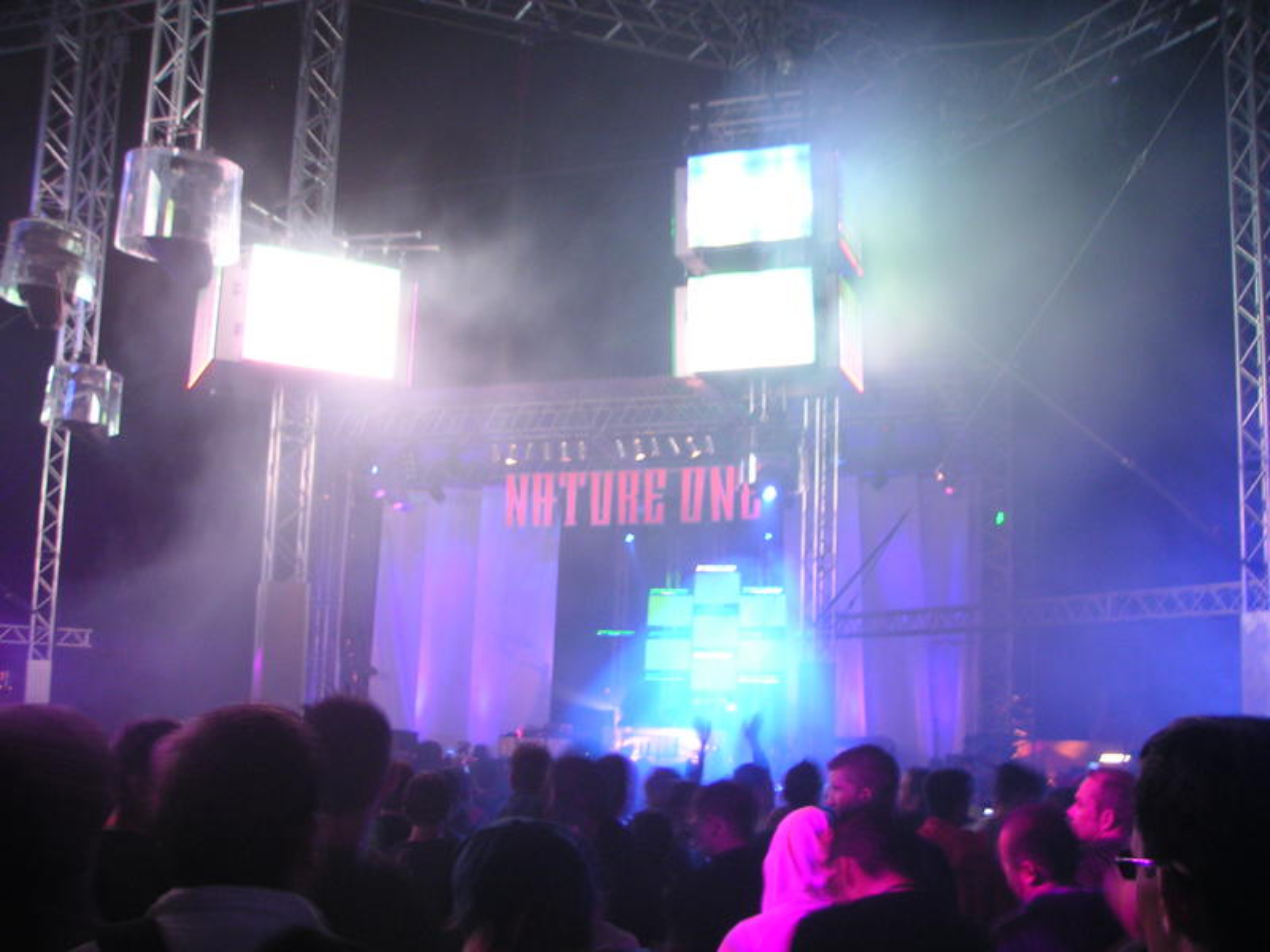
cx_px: 635
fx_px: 1394
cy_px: 476
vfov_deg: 37.7
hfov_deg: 49.0
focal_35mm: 38
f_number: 2.8
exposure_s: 1/4
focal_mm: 6
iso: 100
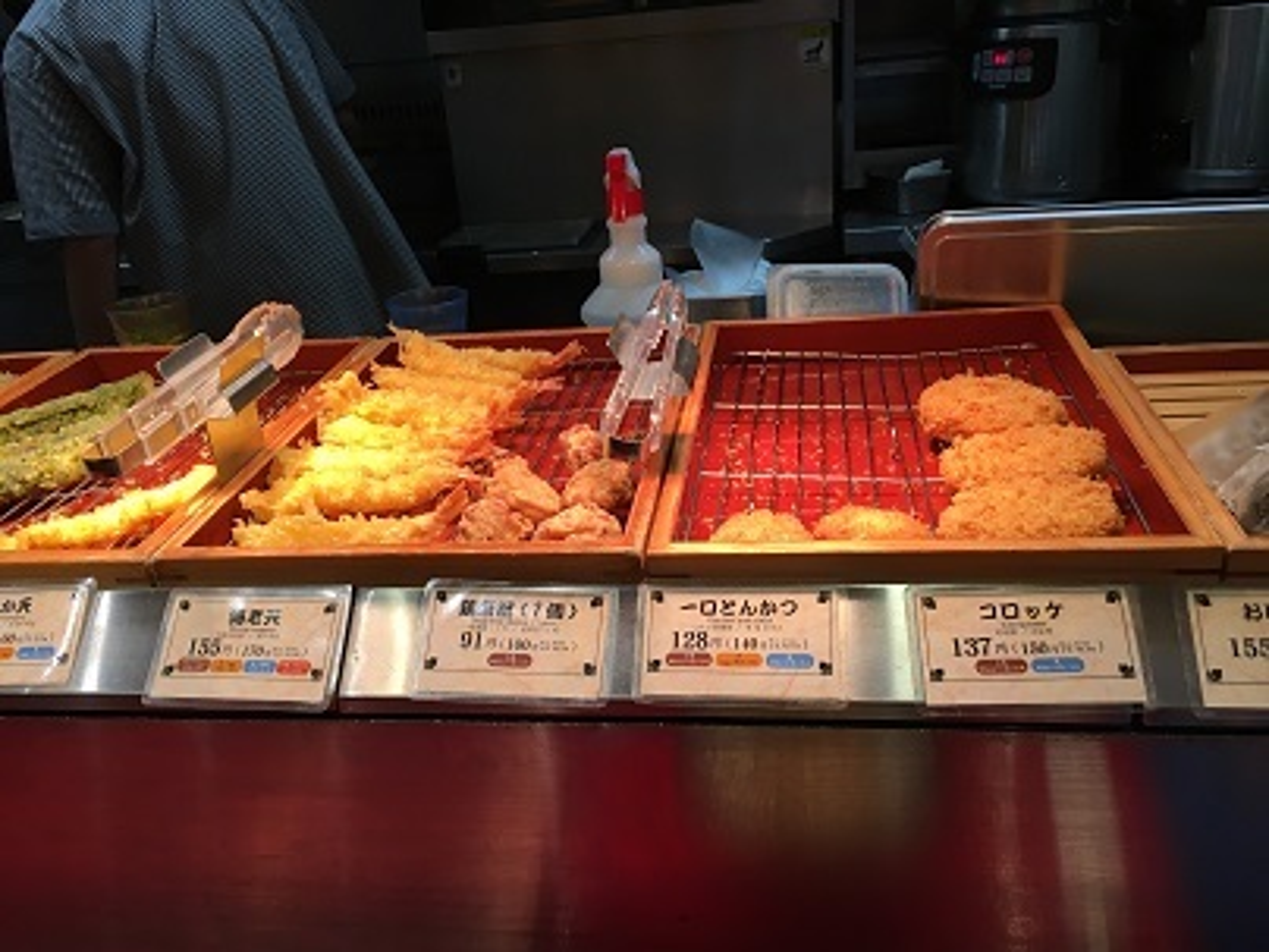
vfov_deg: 48.2
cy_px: 476
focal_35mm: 29
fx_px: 1063
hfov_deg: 61.7
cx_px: 634
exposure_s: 1/40
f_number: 2.2
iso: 25
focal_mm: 4.15
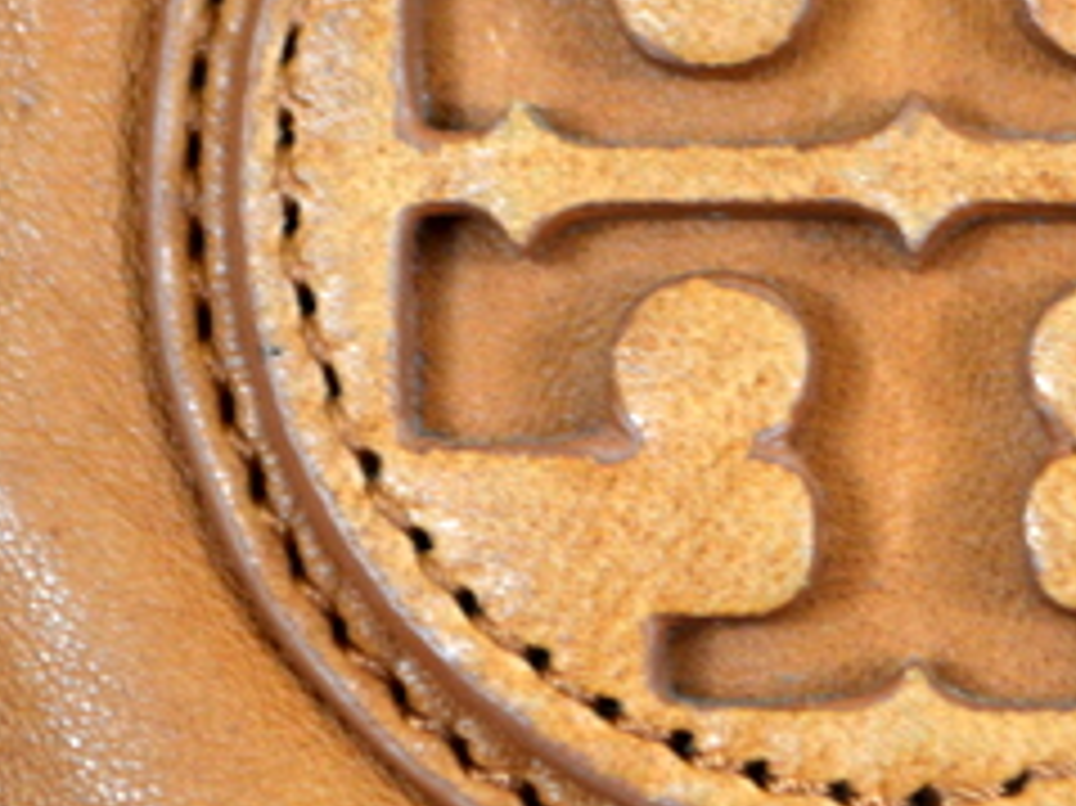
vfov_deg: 6.4
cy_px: 176
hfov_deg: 8.5
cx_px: 792
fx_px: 7221
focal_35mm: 232
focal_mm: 55
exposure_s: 1/60
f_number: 5.6
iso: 400
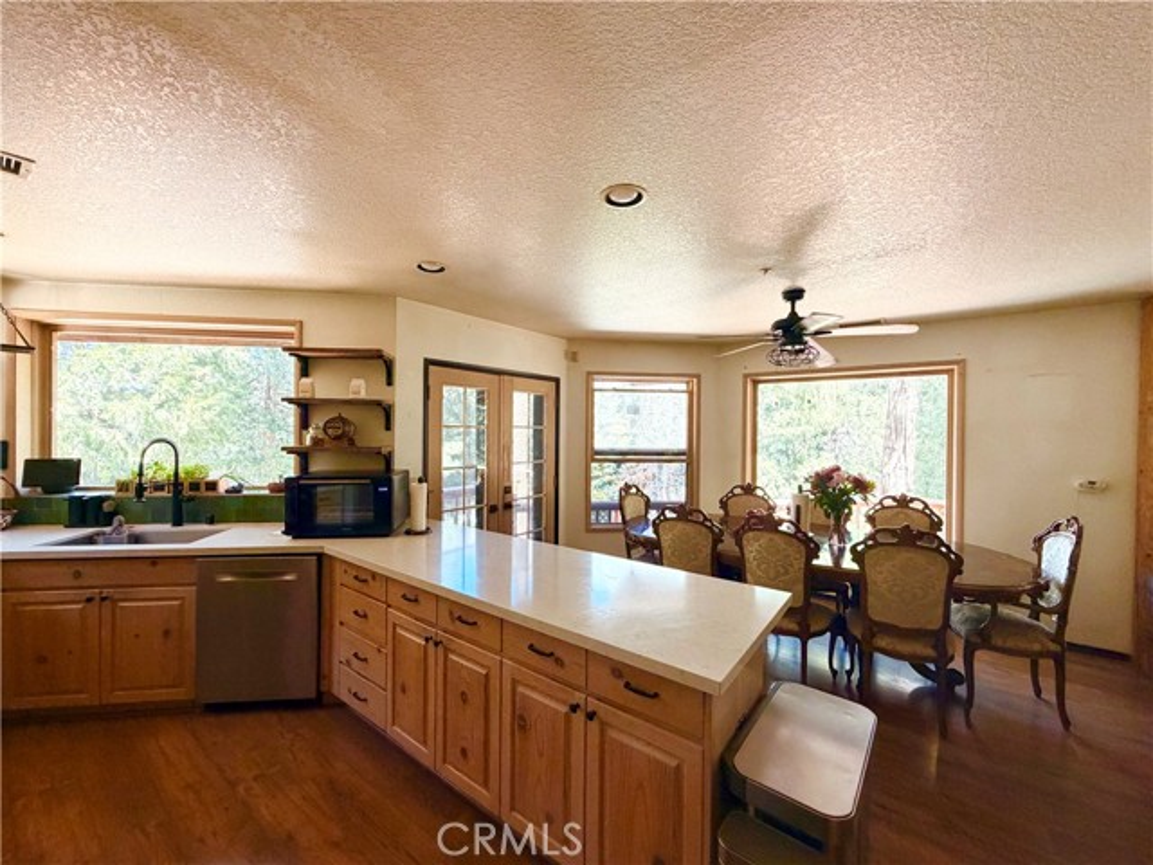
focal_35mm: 14
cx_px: 576
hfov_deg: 102.1
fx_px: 466
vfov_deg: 85.7
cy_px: 432
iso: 320
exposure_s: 1/121
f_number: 2.2
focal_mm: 2.22
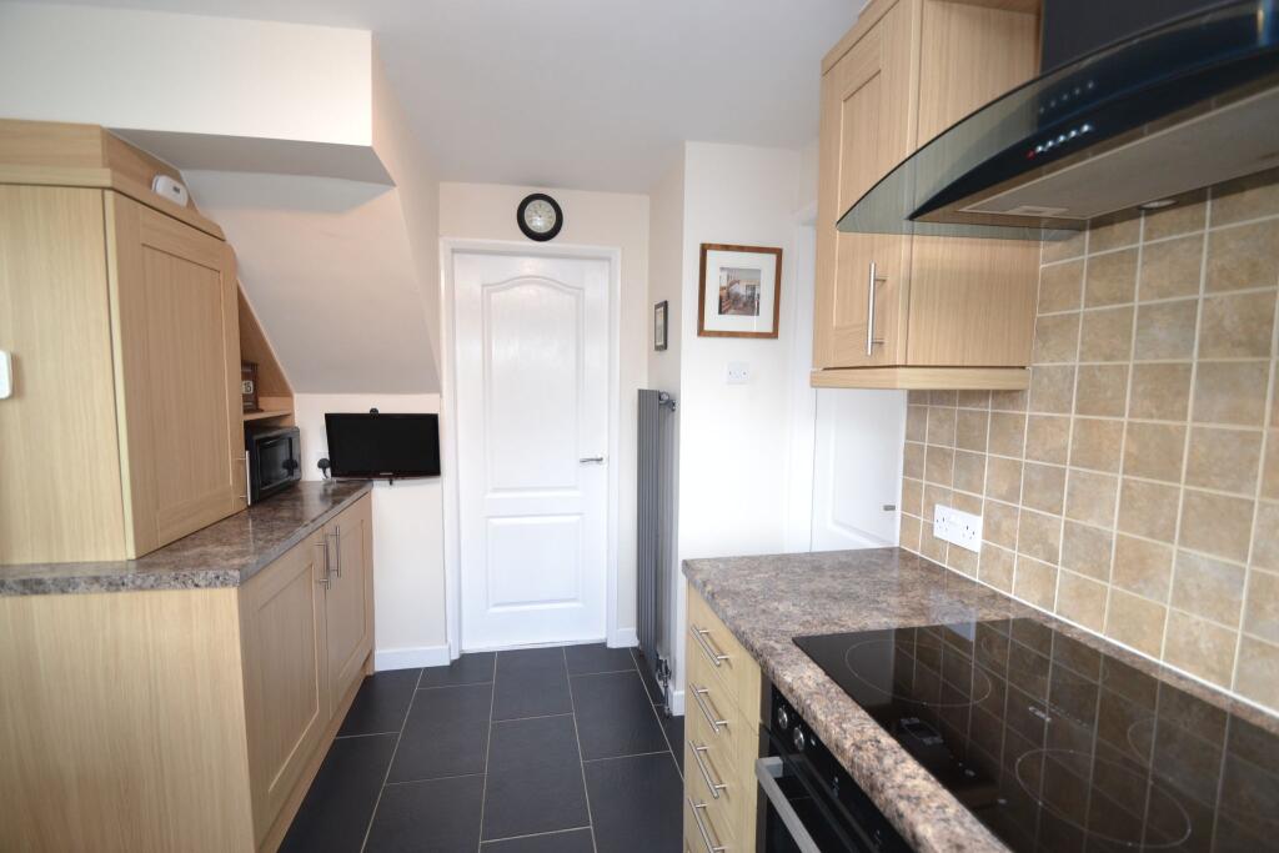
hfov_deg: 100.4
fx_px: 533
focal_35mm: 15
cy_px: 426
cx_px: 640
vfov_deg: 77.3
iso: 500
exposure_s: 1/60
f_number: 3.5
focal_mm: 10
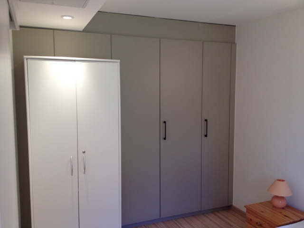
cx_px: 152
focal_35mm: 35
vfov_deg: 40.7
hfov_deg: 52.6
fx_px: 307
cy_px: 114
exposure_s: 1/20
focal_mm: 4.28
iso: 50
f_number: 2.4
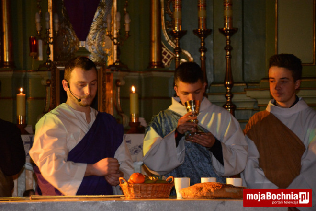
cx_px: 158
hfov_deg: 10.5
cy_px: 106
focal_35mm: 195
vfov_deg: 7.0
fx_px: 1712
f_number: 5.6
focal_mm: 130
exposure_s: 1/40
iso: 1600
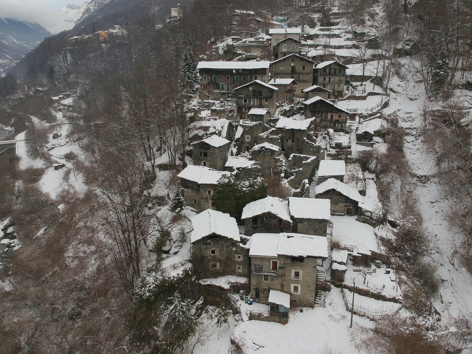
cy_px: 177
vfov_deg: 54.9
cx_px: 236
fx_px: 341
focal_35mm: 25
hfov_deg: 69.4
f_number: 2.6
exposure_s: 1/1600
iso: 101
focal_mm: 4.49
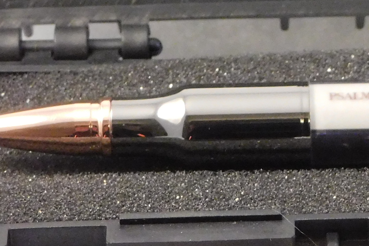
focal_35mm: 317
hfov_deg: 6.4
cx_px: 493
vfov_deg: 4.3
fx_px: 3249
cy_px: 164
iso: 800
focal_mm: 17.6
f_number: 4.6
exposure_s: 1/20
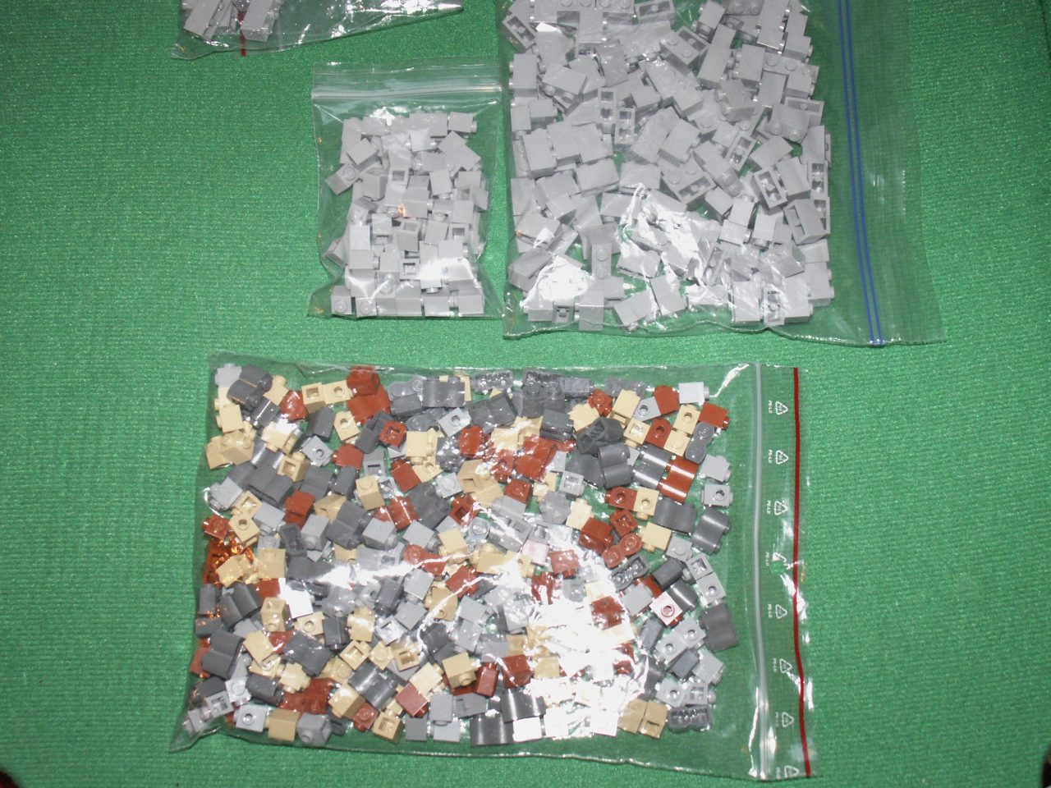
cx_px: 526
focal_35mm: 43
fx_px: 1306
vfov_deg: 33.6
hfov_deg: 43.9
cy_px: 394
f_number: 2.8
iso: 160
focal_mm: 7.19
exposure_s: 1/50
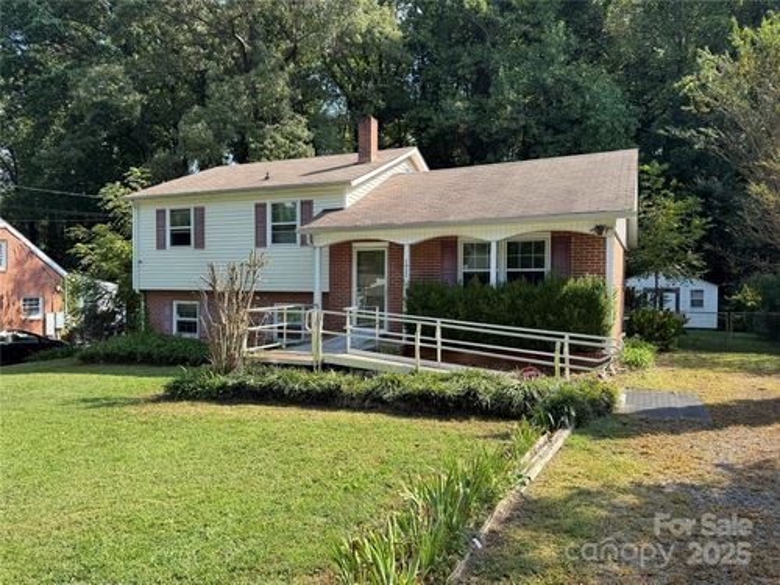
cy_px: 292
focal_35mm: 24
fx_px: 541
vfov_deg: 56.8
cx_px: 390
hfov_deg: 71.6
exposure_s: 1/1425
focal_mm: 6.76
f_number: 1.78
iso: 80
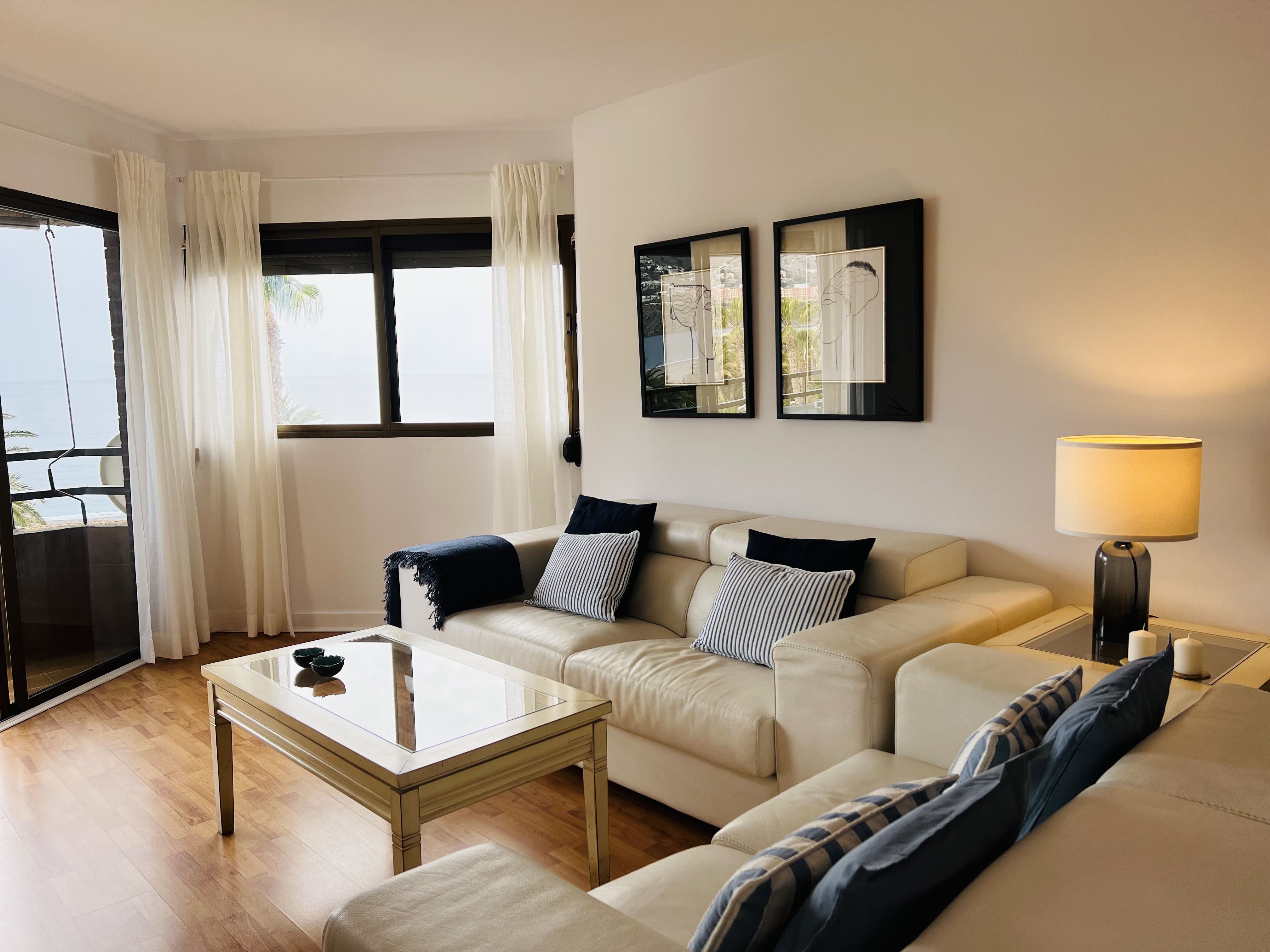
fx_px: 954
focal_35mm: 26
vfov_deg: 53.1
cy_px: 476
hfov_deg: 67.3
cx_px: 635
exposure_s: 1/282
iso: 50
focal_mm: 5.7
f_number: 1.5
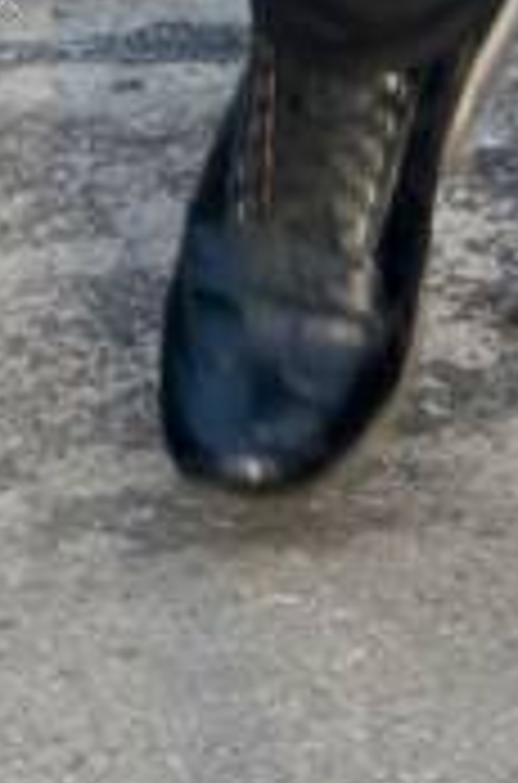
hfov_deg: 2.5
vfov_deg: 3.7
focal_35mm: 539
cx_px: 993
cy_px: -1984
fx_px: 11703
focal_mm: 48
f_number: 11
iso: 400
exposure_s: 1/125
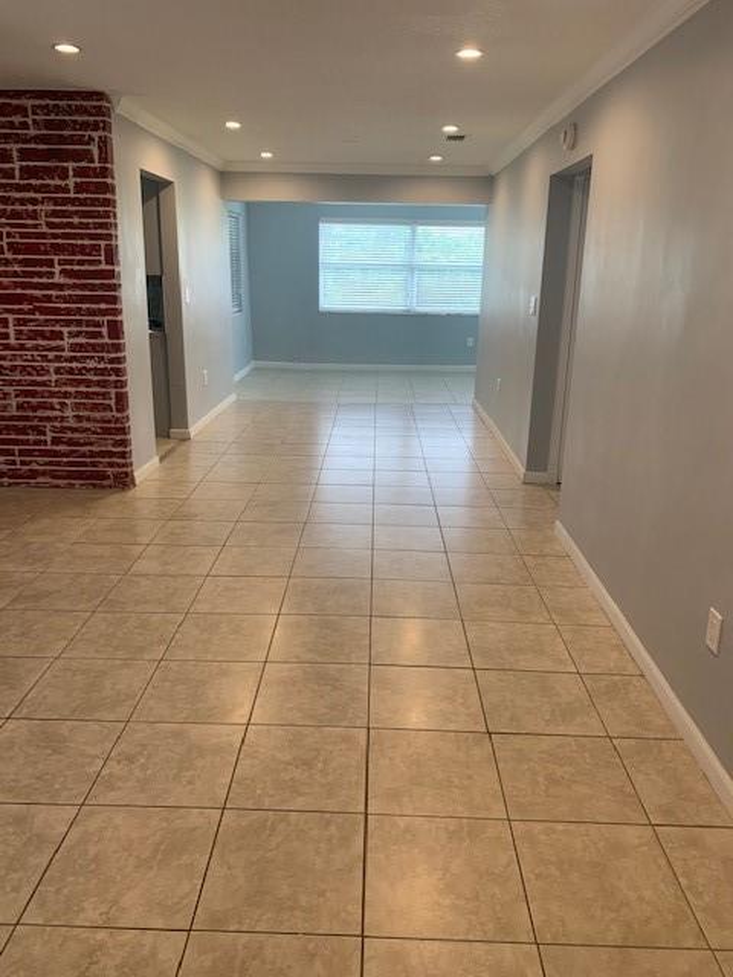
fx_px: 734
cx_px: 366
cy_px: 488
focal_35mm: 26
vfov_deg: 67.3
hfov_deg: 53.1
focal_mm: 4.25
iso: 80
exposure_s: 1/60
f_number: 1.8
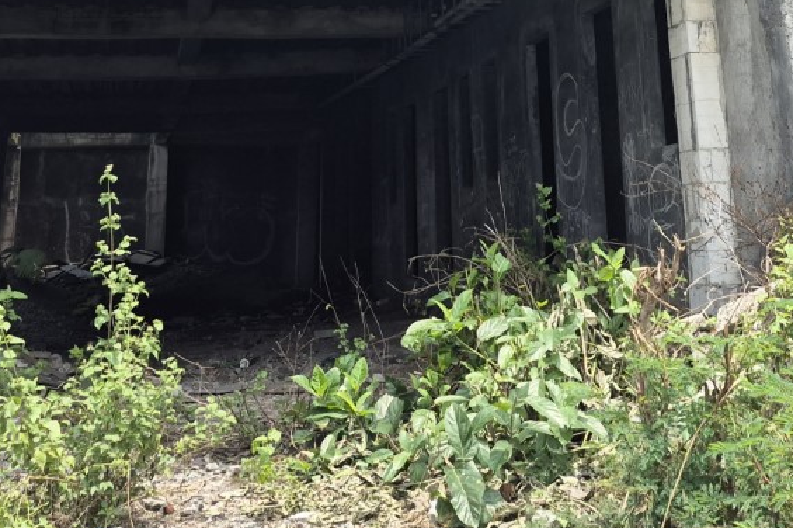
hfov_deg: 32.7
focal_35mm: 61
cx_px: 515
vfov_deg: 20.0
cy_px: -201
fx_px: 1343
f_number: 1.8
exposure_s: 1/864
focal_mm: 5.4
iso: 25
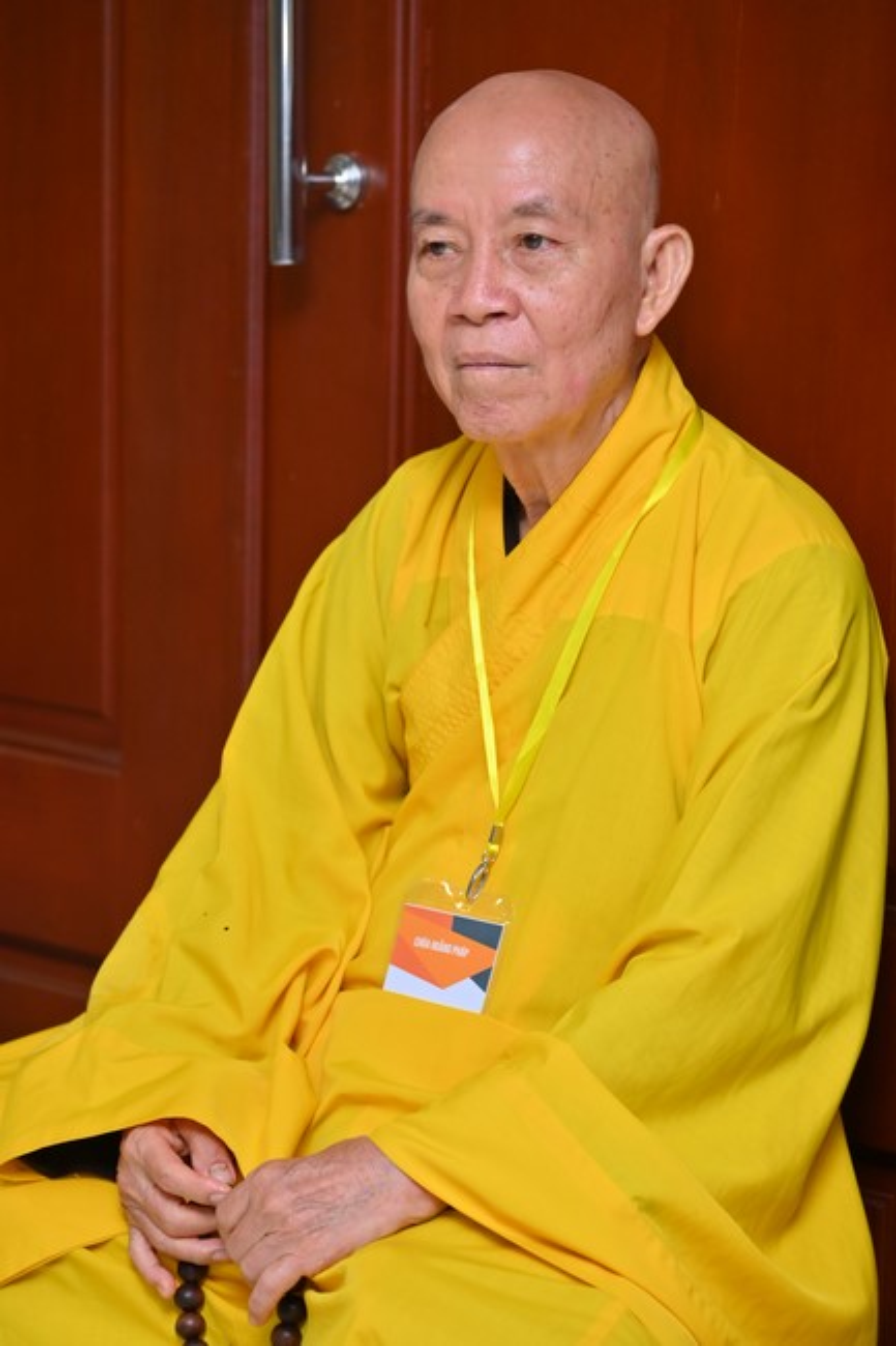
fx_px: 4109
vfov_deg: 18.6
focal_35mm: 110
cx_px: 448
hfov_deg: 12.4
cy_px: 673
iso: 500
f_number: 4.5
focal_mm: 110
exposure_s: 1/125
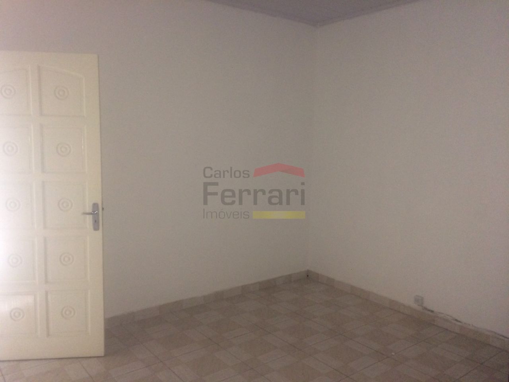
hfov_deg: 61.7
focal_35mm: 29
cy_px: 191
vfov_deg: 48.2
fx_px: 426
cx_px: 254
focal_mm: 4.15
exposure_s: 1/20
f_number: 2.2
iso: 160
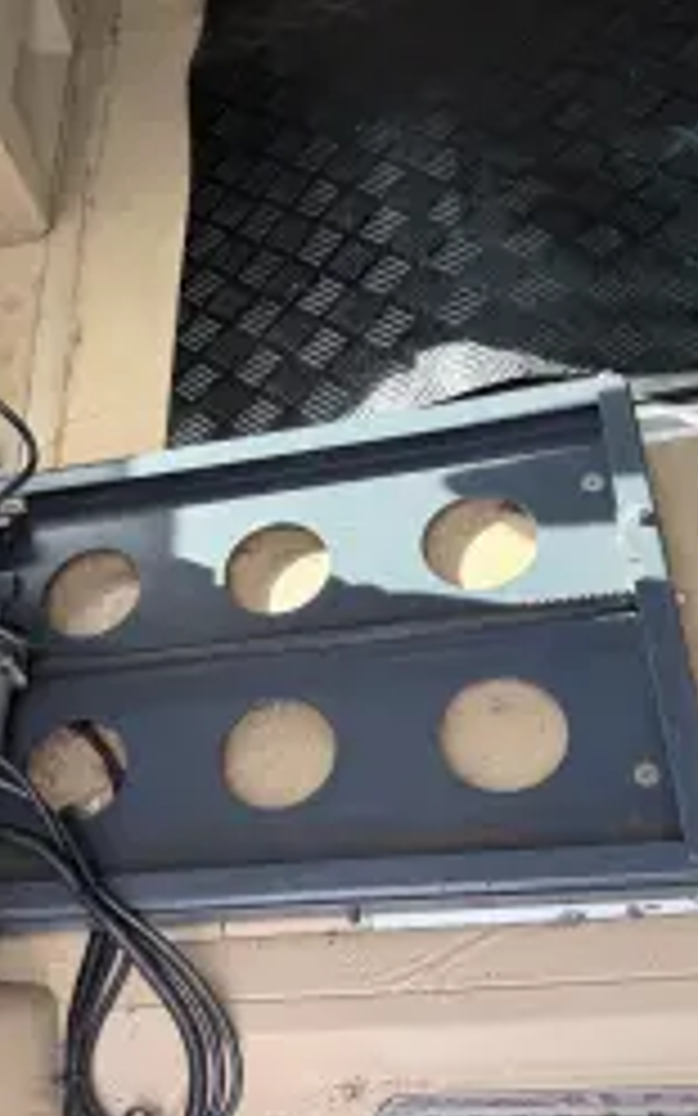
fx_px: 1126
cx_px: 230
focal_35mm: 37
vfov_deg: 52.7
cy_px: 603
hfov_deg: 34.1
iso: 100
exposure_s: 1/305
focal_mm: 6.76
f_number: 1.78
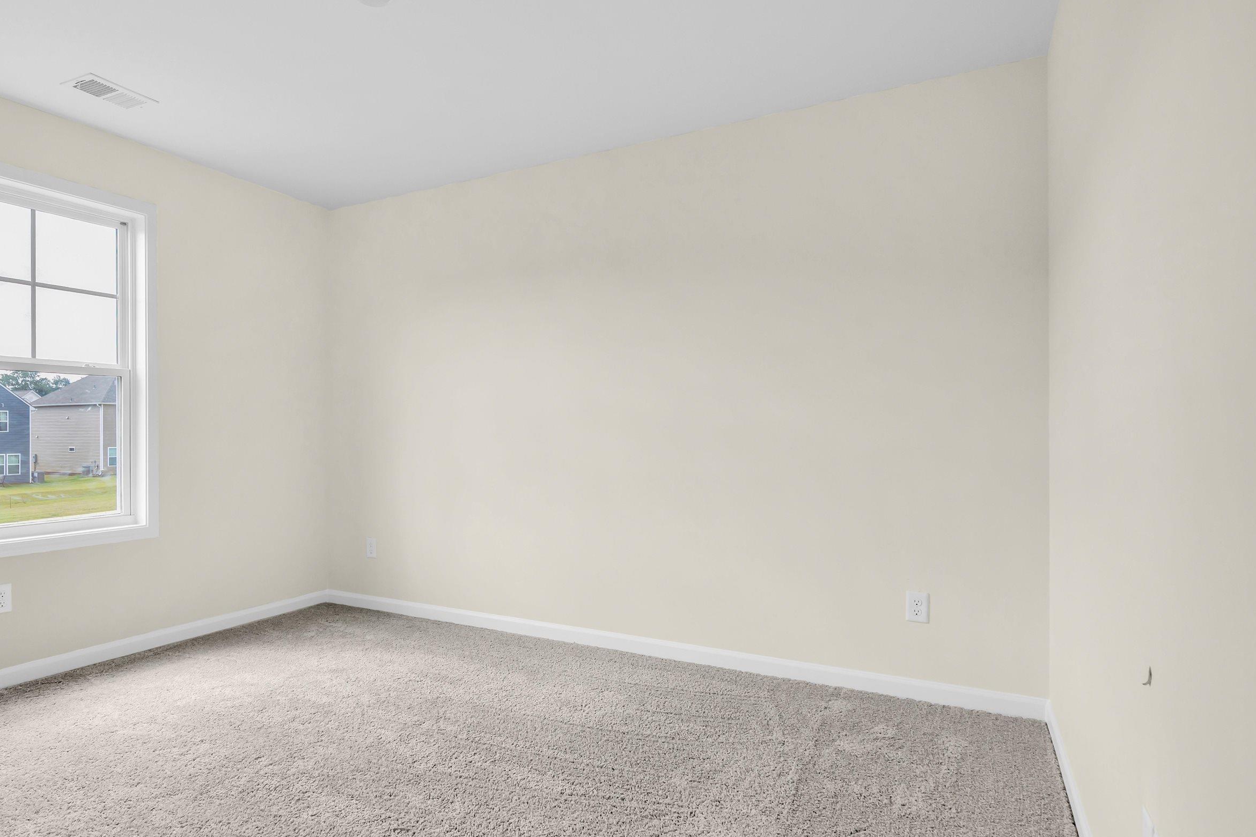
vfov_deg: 59.4
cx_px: 506
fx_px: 733
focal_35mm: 21
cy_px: 459
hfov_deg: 80.3
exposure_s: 1/100
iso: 320
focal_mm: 16
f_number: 7.1
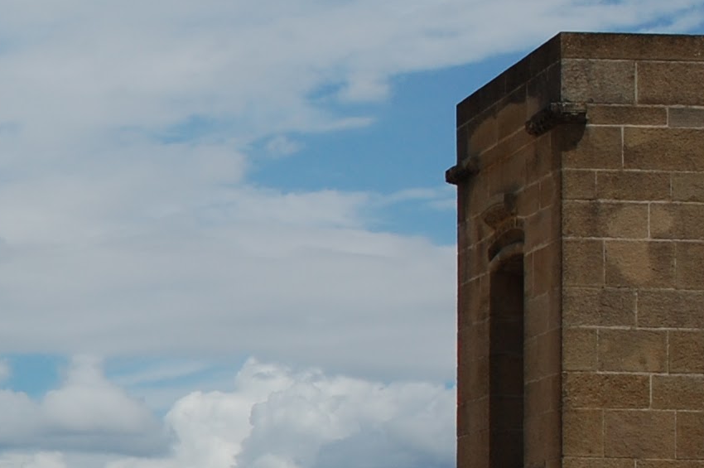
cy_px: 422
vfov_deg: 9.9
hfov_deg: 13.7
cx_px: -450
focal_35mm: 138
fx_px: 2696
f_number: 11
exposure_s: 1/500
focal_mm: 26
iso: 200
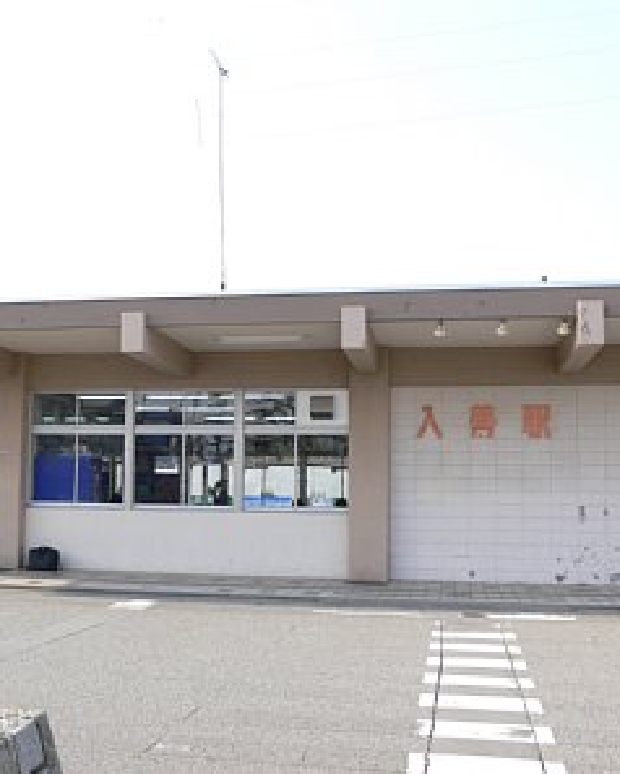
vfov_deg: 40.3
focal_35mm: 46
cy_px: 386
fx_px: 1054
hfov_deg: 32.1
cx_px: 146
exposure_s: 1/100
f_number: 5
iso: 80
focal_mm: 7.4
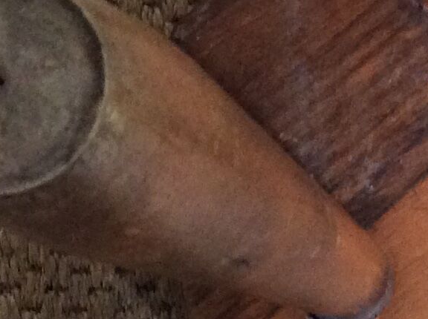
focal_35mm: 144
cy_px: 124
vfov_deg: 10.3
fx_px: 1777
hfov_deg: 13.5
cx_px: 422
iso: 200
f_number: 2.4
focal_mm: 3.3
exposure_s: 1/25
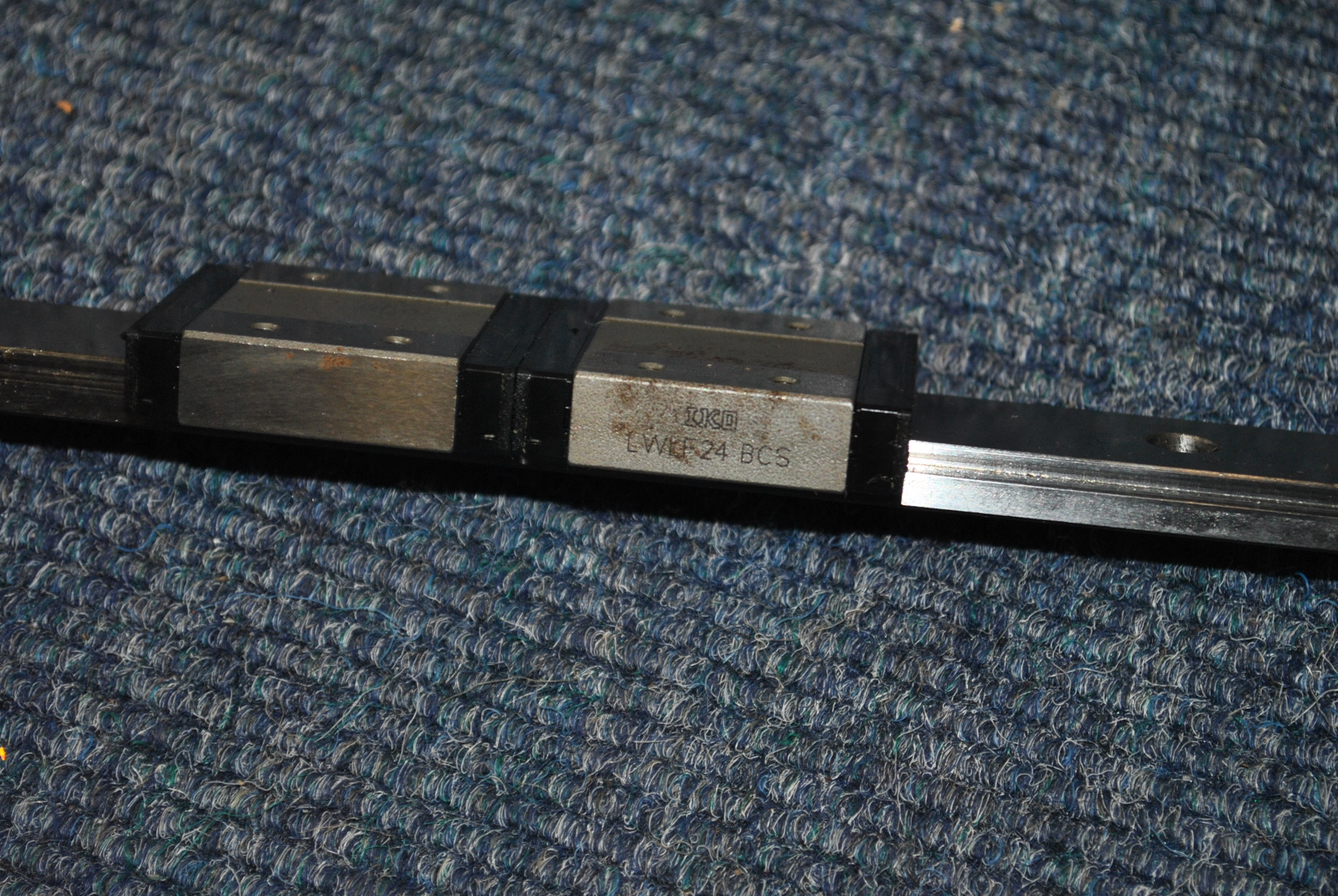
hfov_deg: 22.5
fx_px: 3370
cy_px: 447
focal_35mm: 91
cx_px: 699
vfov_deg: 15.1
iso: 200
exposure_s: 1/60
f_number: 5.6
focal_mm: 55
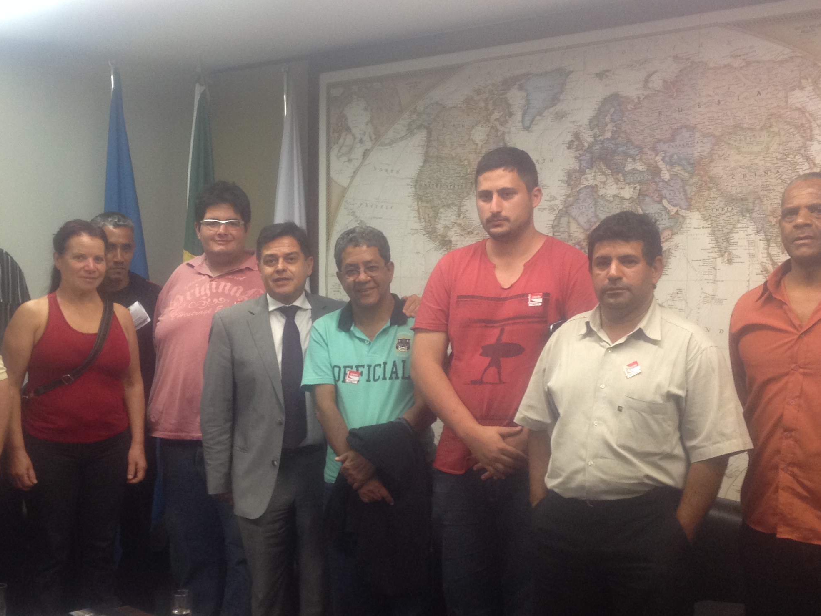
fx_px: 1375
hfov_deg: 33.2
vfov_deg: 25.2
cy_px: 369
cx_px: 358
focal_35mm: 58
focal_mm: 4.28
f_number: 2.4
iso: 100
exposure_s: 1/20
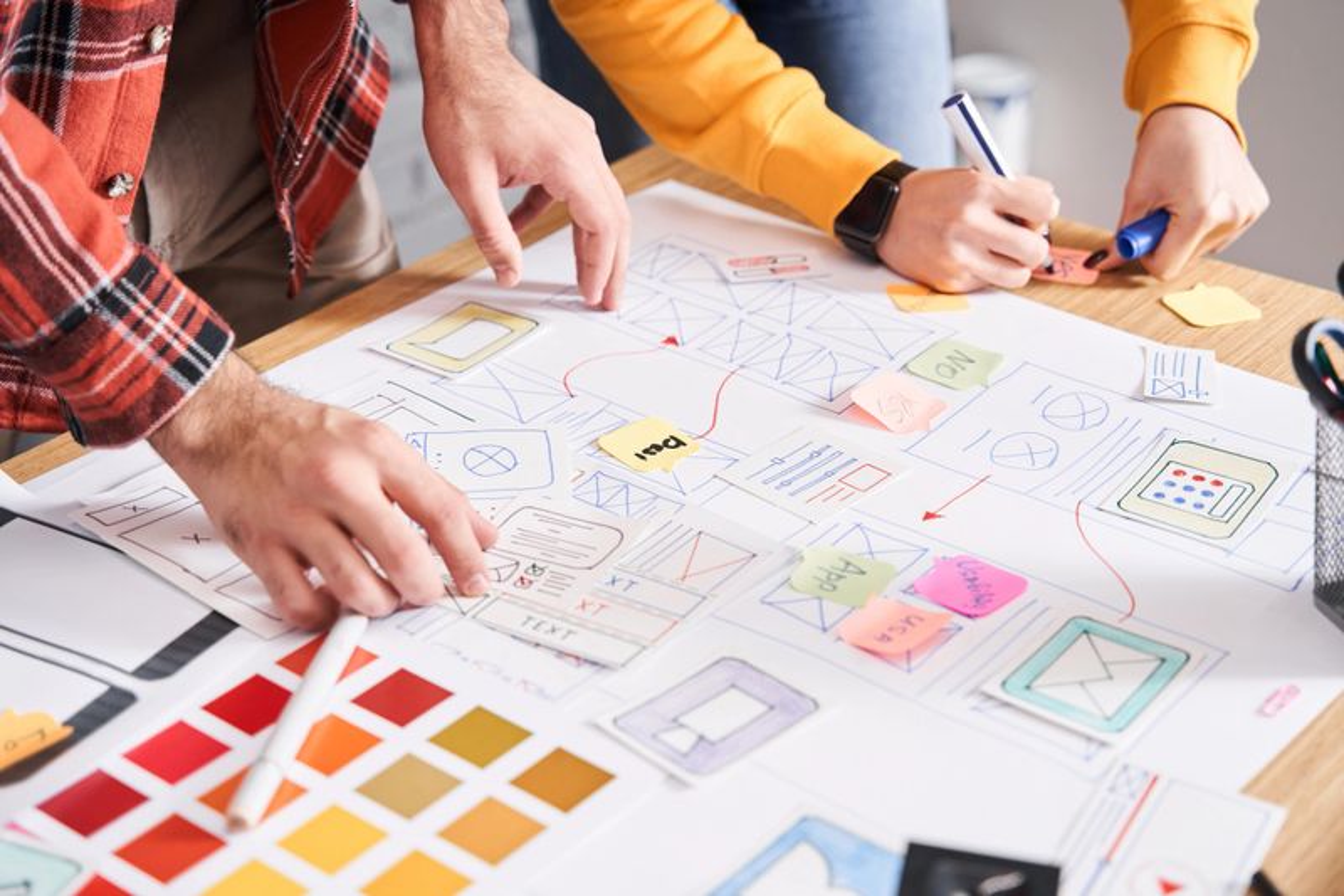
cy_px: 448
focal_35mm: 62
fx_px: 2314
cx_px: 672
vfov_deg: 21.9
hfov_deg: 32.4
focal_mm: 62
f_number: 3.5
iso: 400
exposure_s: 1/160
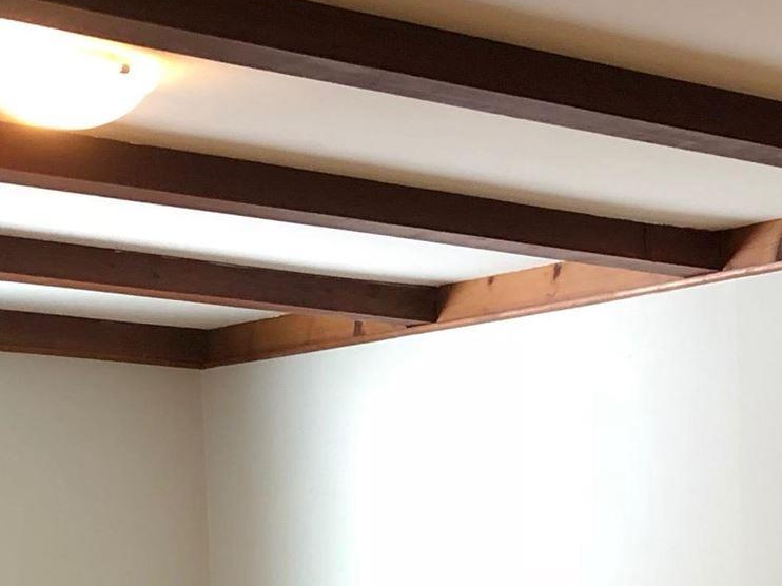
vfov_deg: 11.9
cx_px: 961
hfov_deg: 16.2
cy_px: 1024
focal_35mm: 116
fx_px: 2620
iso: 40
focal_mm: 3.99
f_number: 1.8
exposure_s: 1/15
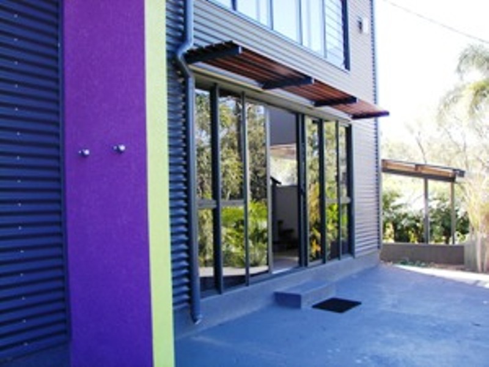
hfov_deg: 51.4
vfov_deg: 39.7
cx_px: 244
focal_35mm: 36
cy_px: 184
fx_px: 509
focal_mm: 6
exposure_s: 1/80
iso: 50
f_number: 2.8
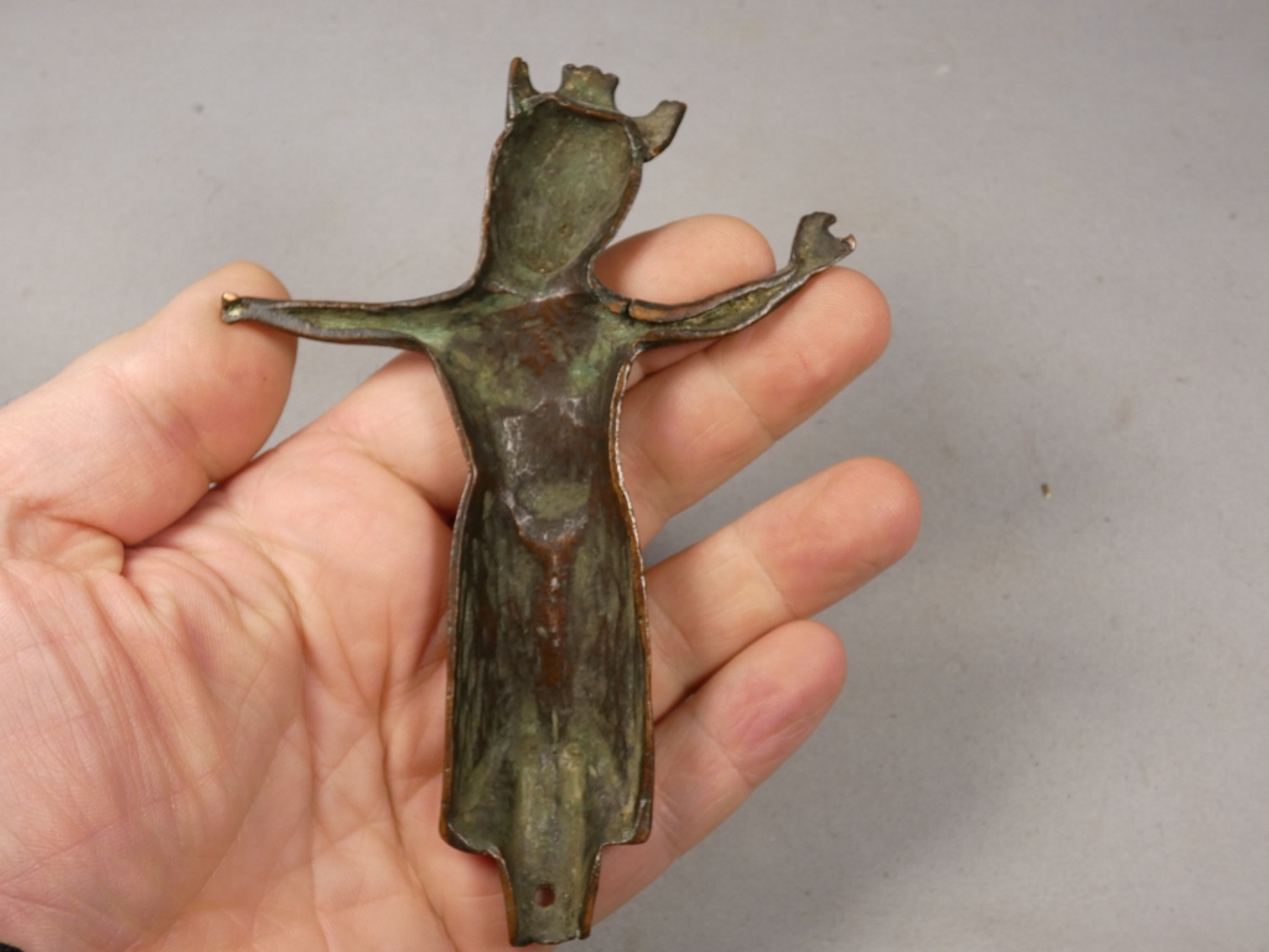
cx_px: 634
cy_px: 476
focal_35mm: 39
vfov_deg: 36.8
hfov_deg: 47.9
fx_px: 1430
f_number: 3.6
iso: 80
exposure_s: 1/125
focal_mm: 7.1
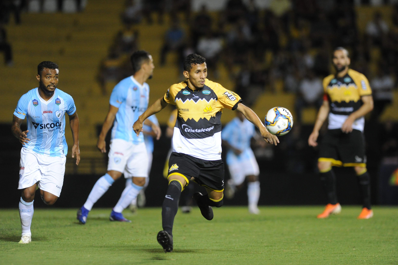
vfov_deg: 4.2
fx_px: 3613
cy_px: 130
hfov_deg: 6.3
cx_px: 192
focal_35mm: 327
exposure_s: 1/1000
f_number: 2.8
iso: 5000
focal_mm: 300
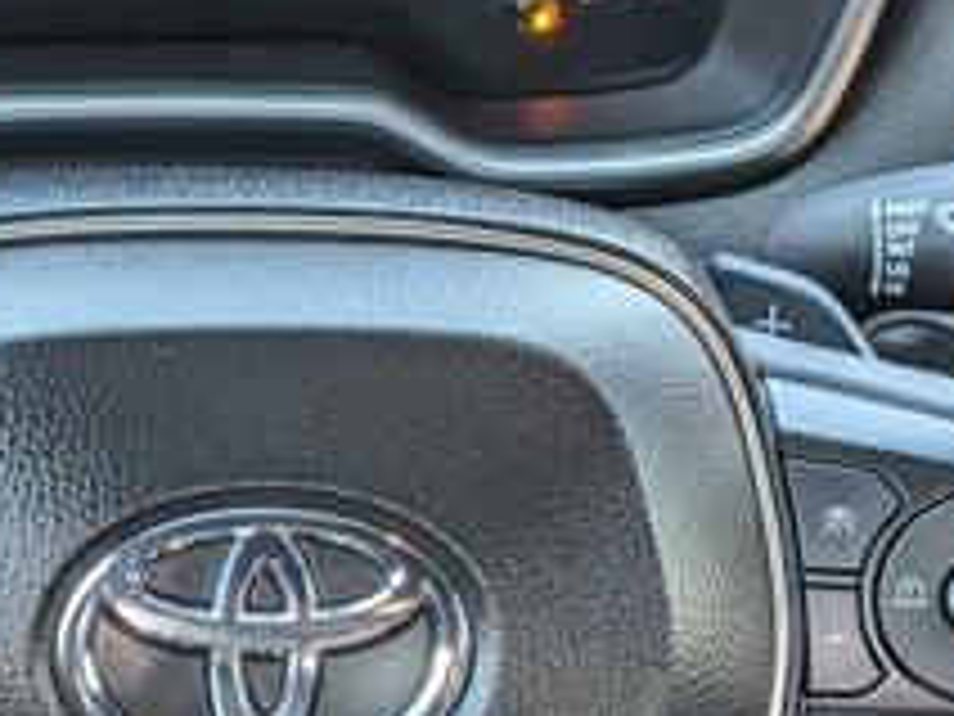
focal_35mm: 148
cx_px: 158
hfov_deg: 13.3
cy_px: 594
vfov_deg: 10.0
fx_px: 4079
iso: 59
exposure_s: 1/53.5
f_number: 1.68
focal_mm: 6.9
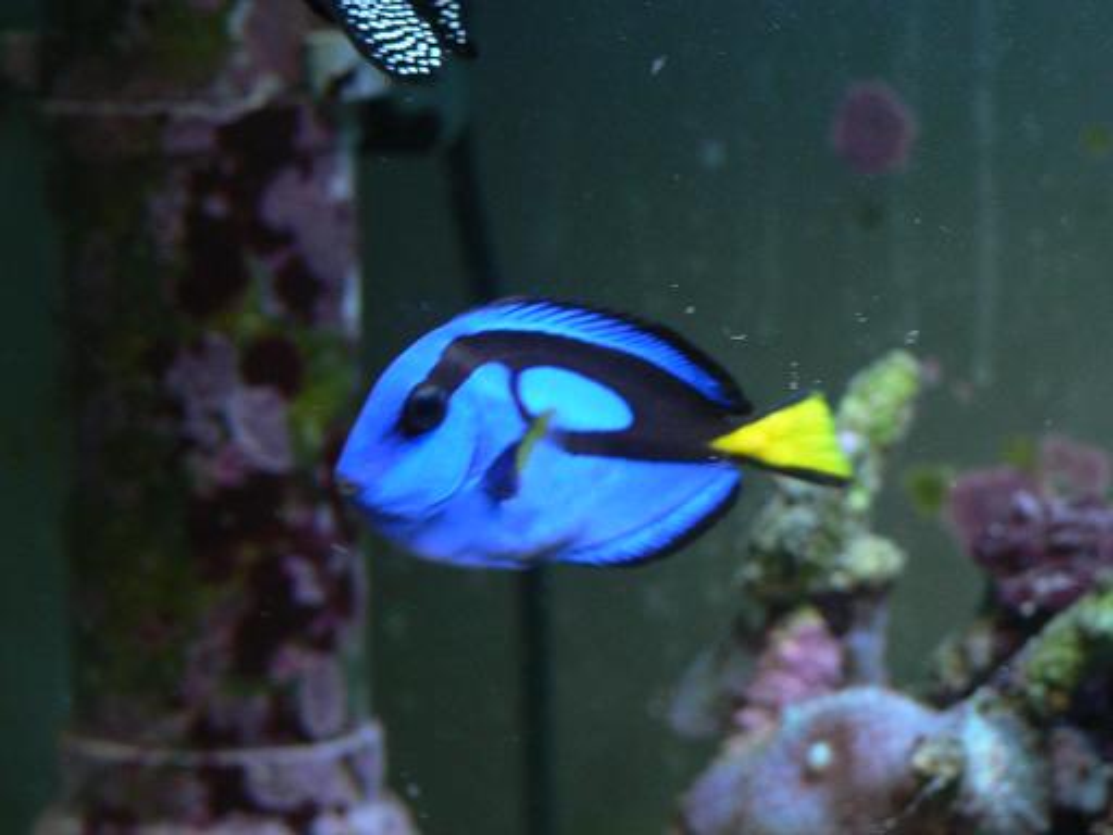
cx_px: 556
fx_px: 3183
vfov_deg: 14.9
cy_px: 418
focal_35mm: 99
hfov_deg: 19.8
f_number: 3.2
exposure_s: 1/25
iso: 200
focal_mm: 16.5
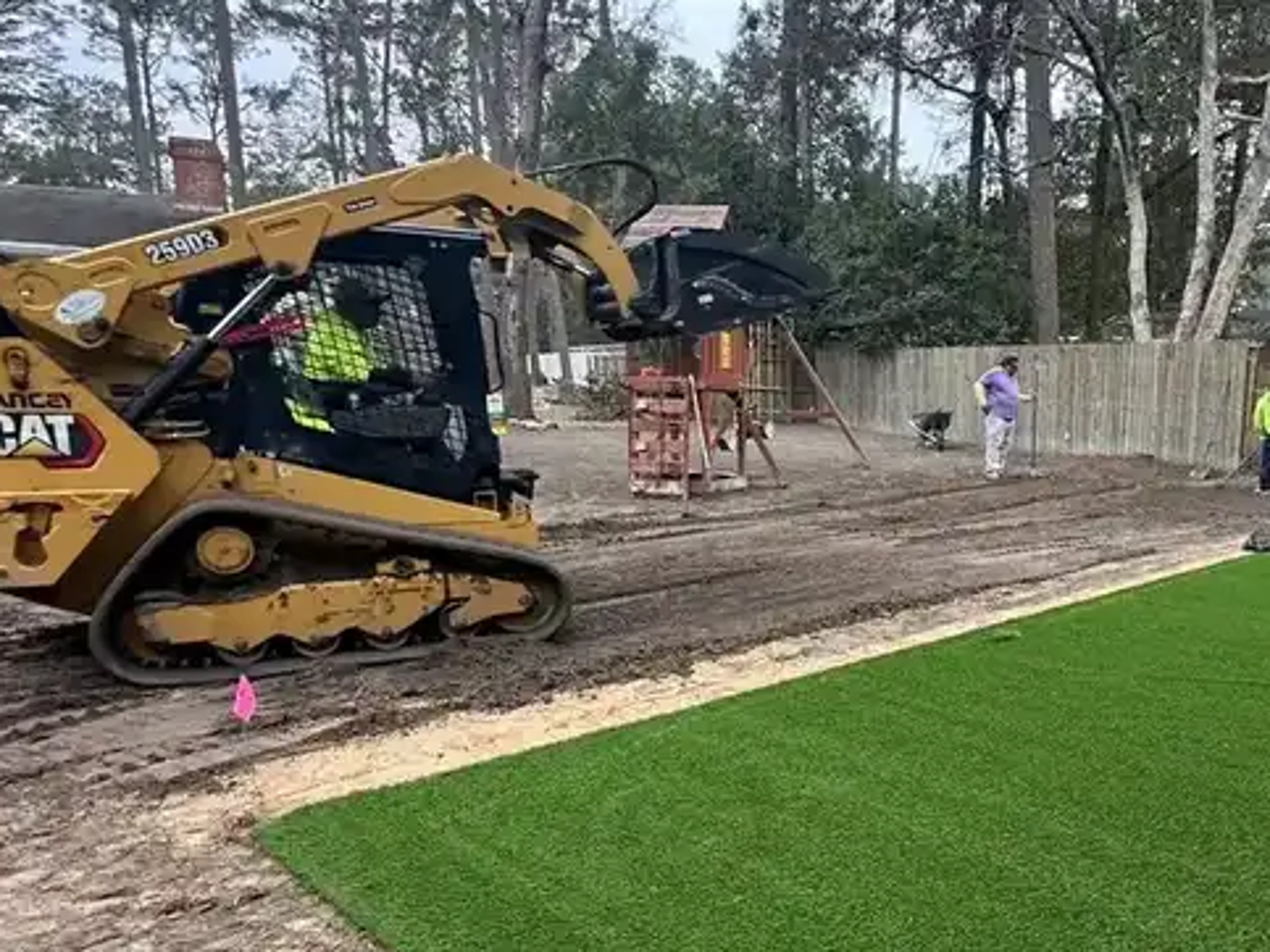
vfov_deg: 47.7
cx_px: 965
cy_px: 602
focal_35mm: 29
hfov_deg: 58.2
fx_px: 1064
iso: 250
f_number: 2.2
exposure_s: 1/99
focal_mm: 2.22
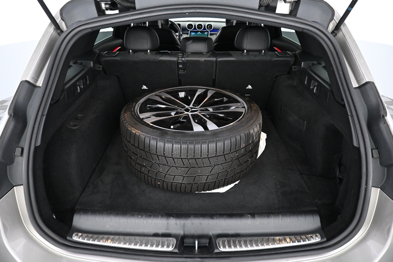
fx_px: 262
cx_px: 196
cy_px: 131
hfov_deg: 73.7
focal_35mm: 24
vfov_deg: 53.1
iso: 4000
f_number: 3.5
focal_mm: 16
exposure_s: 1/50
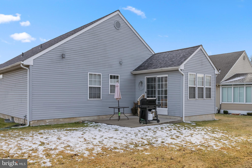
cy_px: 84
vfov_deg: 42.4
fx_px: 217
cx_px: 126
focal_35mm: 31
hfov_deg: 60.3
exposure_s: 1/320
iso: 400
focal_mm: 31
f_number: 7.1
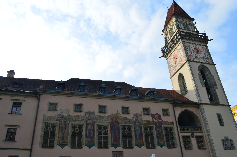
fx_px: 177
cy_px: 78
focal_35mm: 27
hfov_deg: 67.5
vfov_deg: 47.7
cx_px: 118
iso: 100
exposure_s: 1/125
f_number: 11
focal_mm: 18
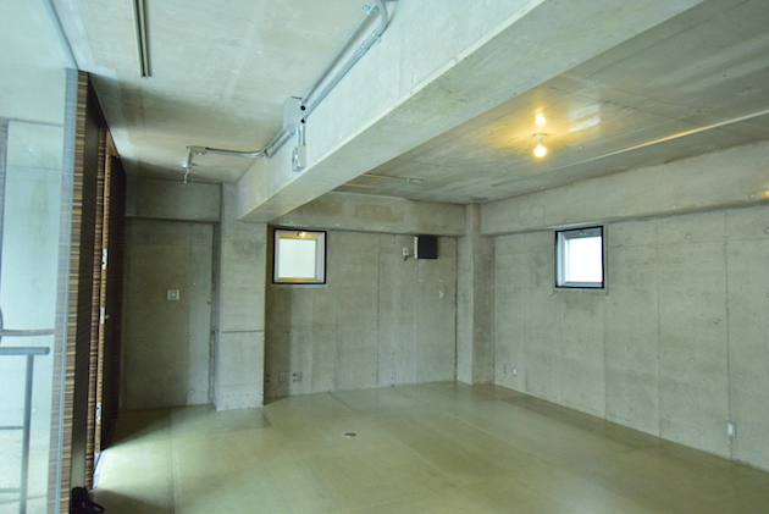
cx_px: 384
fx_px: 449
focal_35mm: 21
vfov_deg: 59.6
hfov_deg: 81.2
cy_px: 257
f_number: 3.5
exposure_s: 1/200
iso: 2800
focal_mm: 14
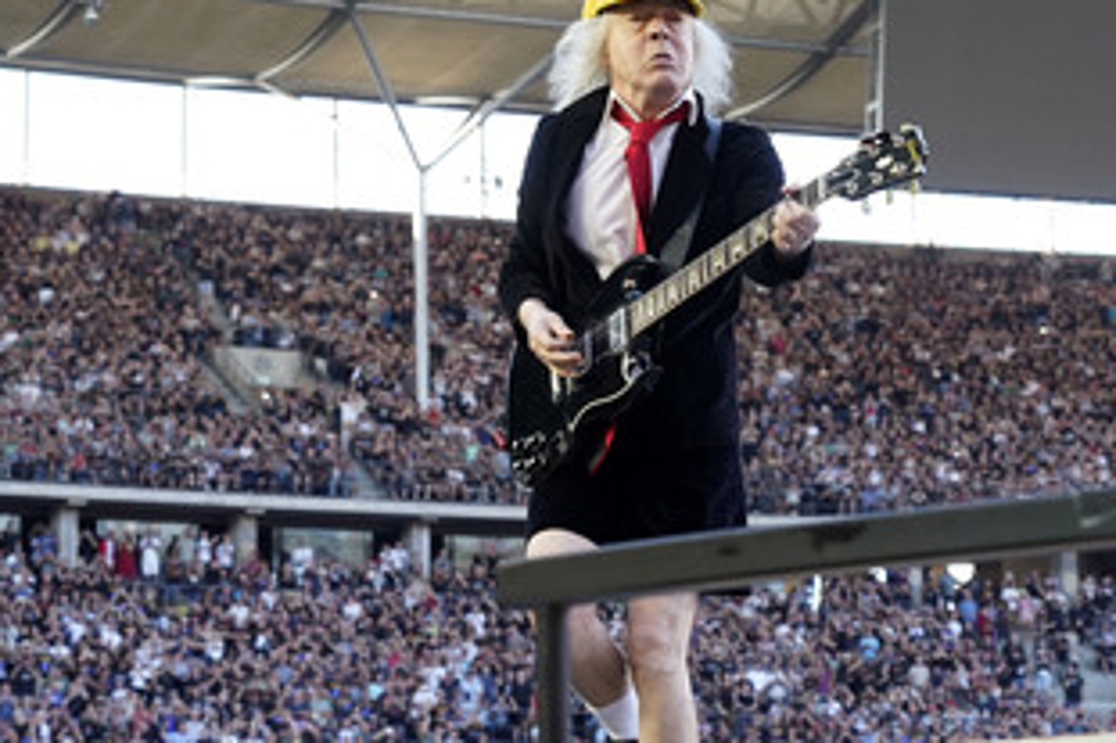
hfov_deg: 27.3
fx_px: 2293
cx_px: 644
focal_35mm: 74
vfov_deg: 18.4
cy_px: 355
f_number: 5
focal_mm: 51
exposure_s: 1/400
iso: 1600
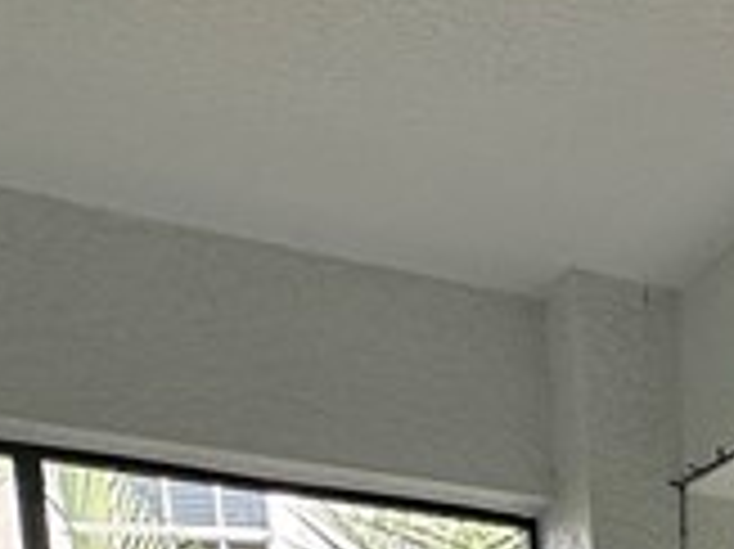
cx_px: 1225
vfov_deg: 13.3
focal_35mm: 88
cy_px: 1246
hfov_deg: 18.6
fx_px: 1865
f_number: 2.2
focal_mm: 2.22
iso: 40
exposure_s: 1/100
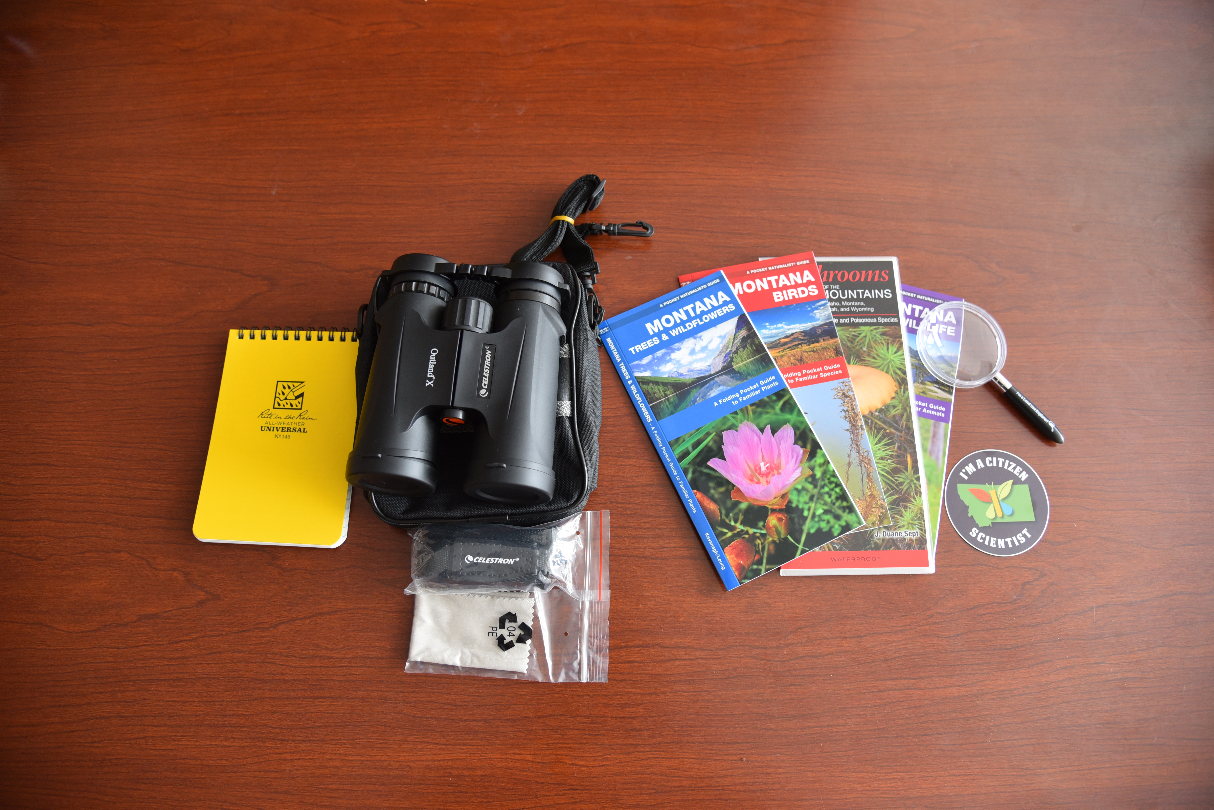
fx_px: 810
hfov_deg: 73.7
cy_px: 405
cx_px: 607
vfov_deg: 53.2
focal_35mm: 24
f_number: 4
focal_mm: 24
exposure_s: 1/60
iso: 720
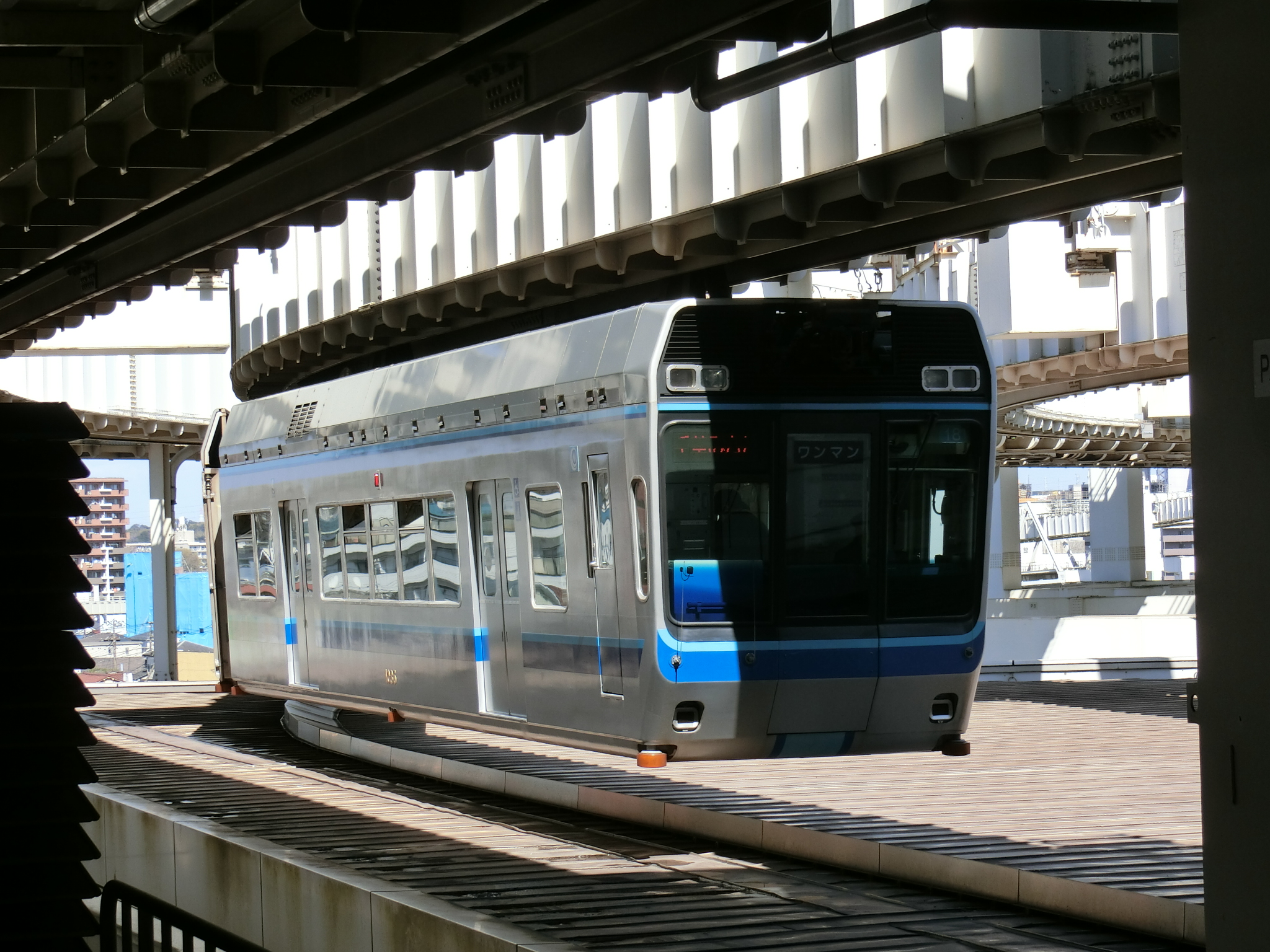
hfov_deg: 21.1
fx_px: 3412
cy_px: 476
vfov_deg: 15.9
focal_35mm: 93
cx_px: 635
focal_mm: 16.5
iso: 80
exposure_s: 1/250
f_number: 5.6
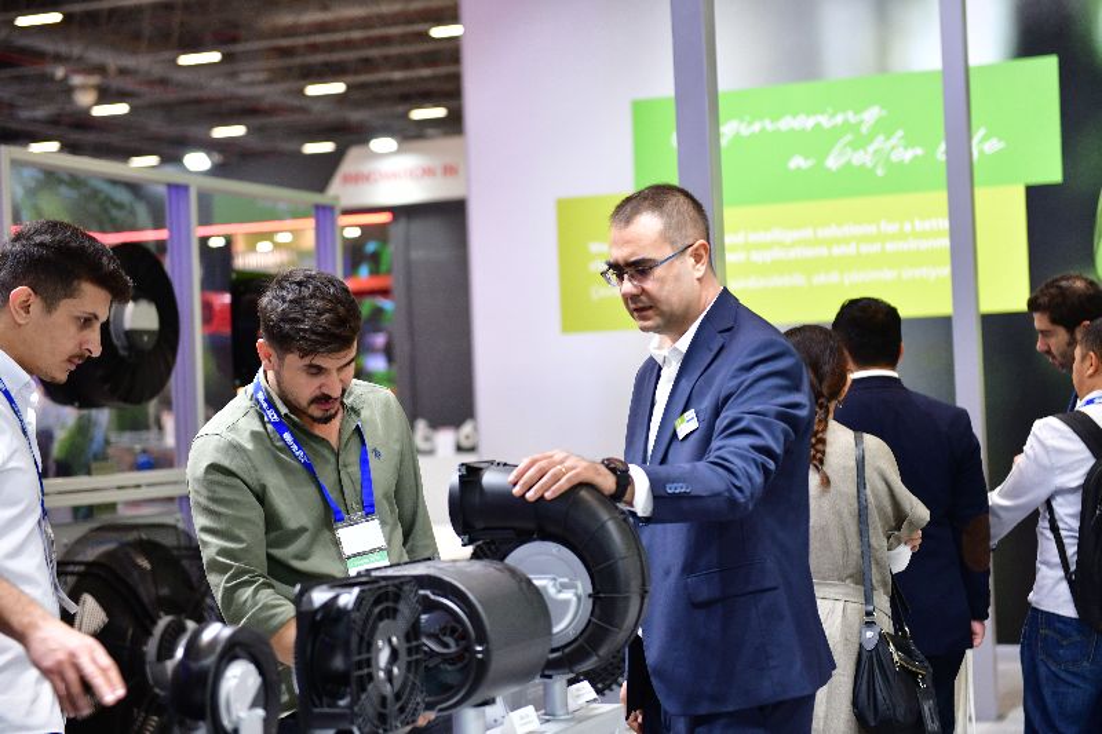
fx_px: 2142
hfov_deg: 28.8
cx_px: 551
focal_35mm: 70
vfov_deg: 19.4
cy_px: 367
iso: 800
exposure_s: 1/160
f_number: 2.8
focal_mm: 70
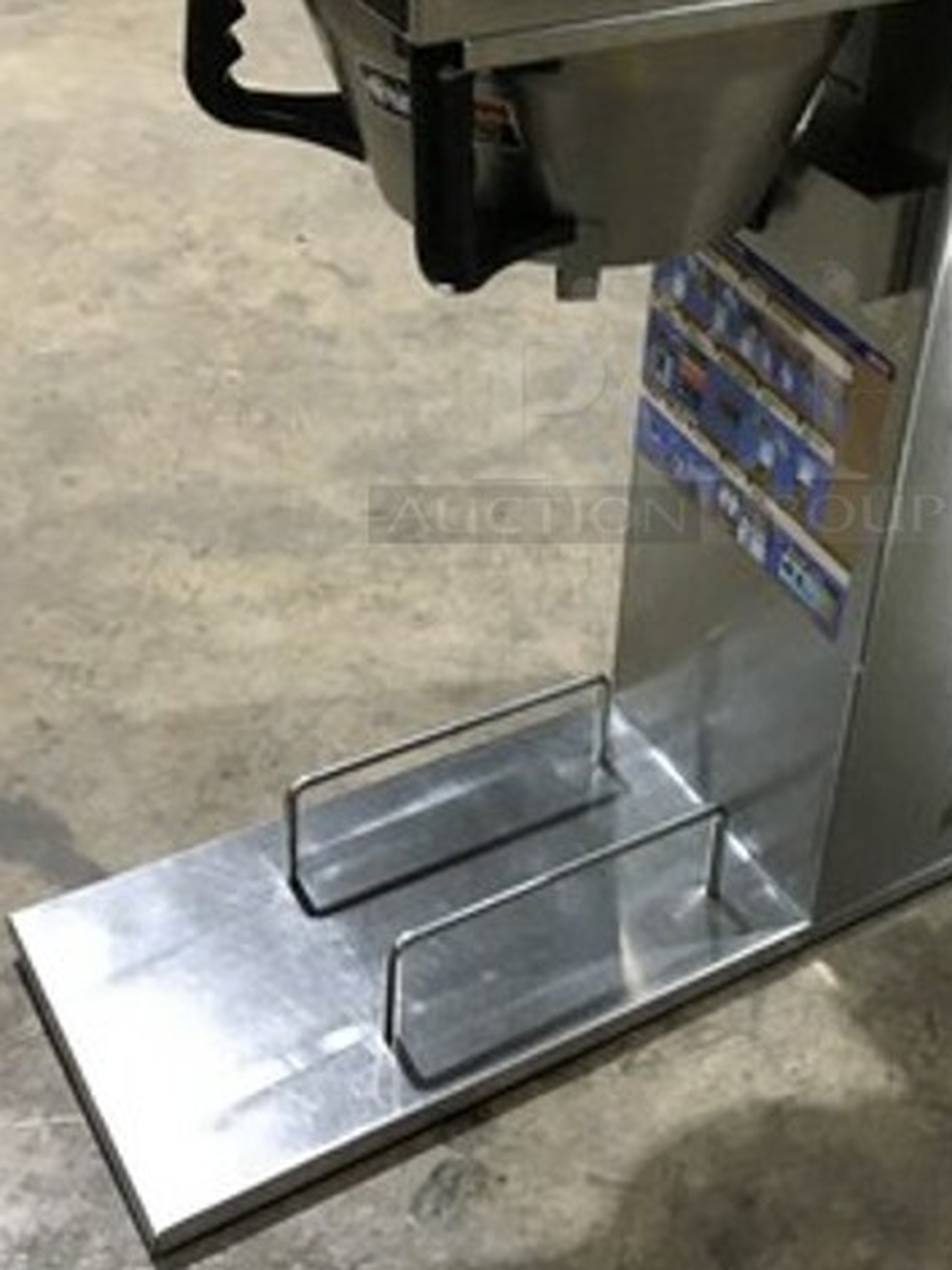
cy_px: 402
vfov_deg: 37.7
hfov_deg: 28.8
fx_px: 1833
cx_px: 670
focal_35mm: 50
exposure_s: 1/15
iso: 250
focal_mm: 4.15
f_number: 2.2
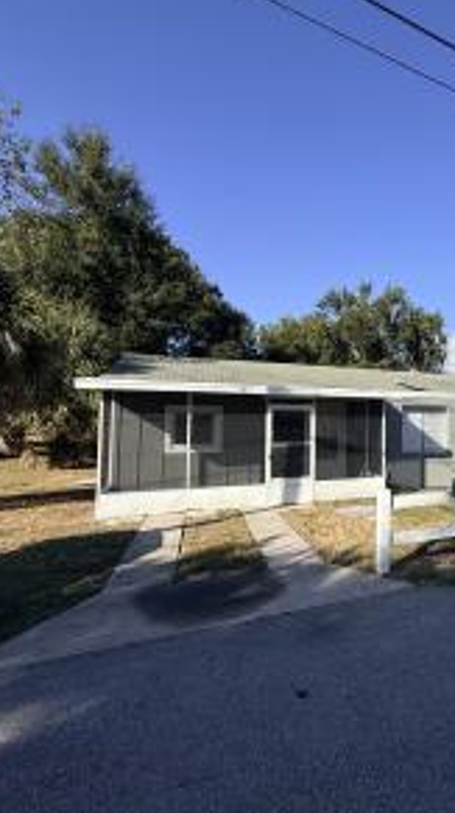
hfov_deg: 45.7
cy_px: 402
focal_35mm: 21
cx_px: 447
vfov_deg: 83.9
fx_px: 452
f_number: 2.2
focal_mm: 2.22
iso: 50
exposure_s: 1/2506
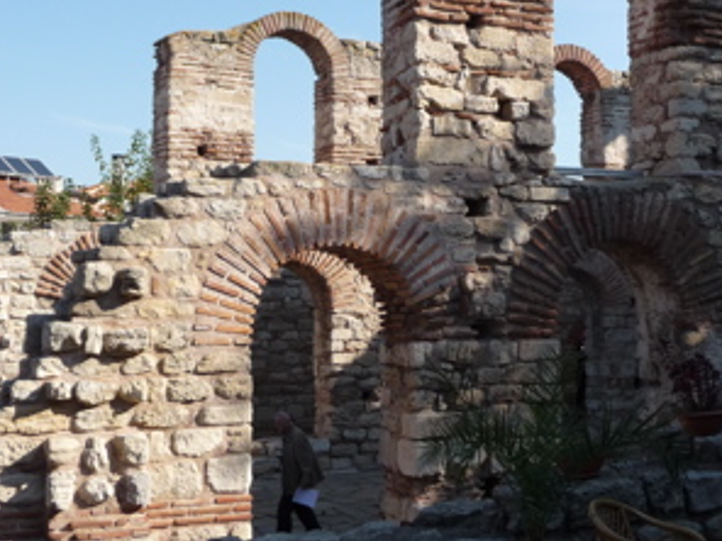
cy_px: 191
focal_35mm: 55
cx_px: 466
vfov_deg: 26.4
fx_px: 1147
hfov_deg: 34.7
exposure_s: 1/640
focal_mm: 5.3
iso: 100
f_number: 3.5
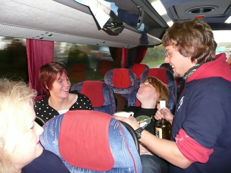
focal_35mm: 30
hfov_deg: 60.0
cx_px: 116
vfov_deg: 46.8
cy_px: 86
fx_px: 200
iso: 200
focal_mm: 4.9
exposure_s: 1/30
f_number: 3.4
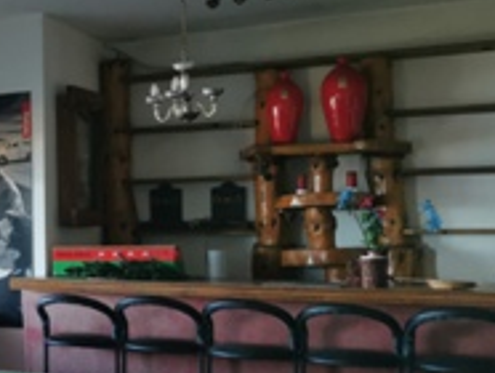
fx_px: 931
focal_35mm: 65
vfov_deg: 22.6
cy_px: 197
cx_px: -85
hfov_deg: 26.7
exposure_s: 1/100
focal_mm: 5.58
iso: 200
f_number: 1.8
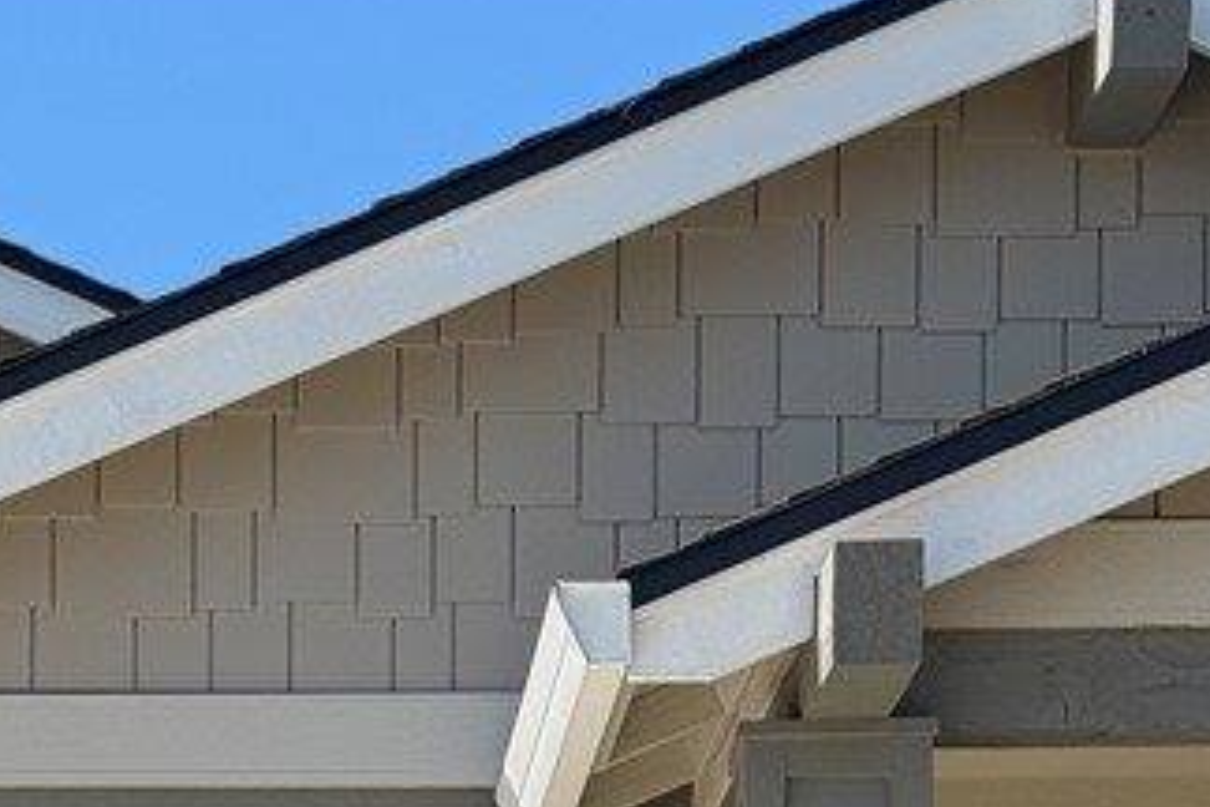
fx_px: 5310
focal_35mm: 158
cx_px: 164
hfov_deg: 12.9
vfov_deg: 8.1
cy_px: 1857
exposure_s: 1/5587
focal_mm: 6.76
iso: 80
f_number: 1.78
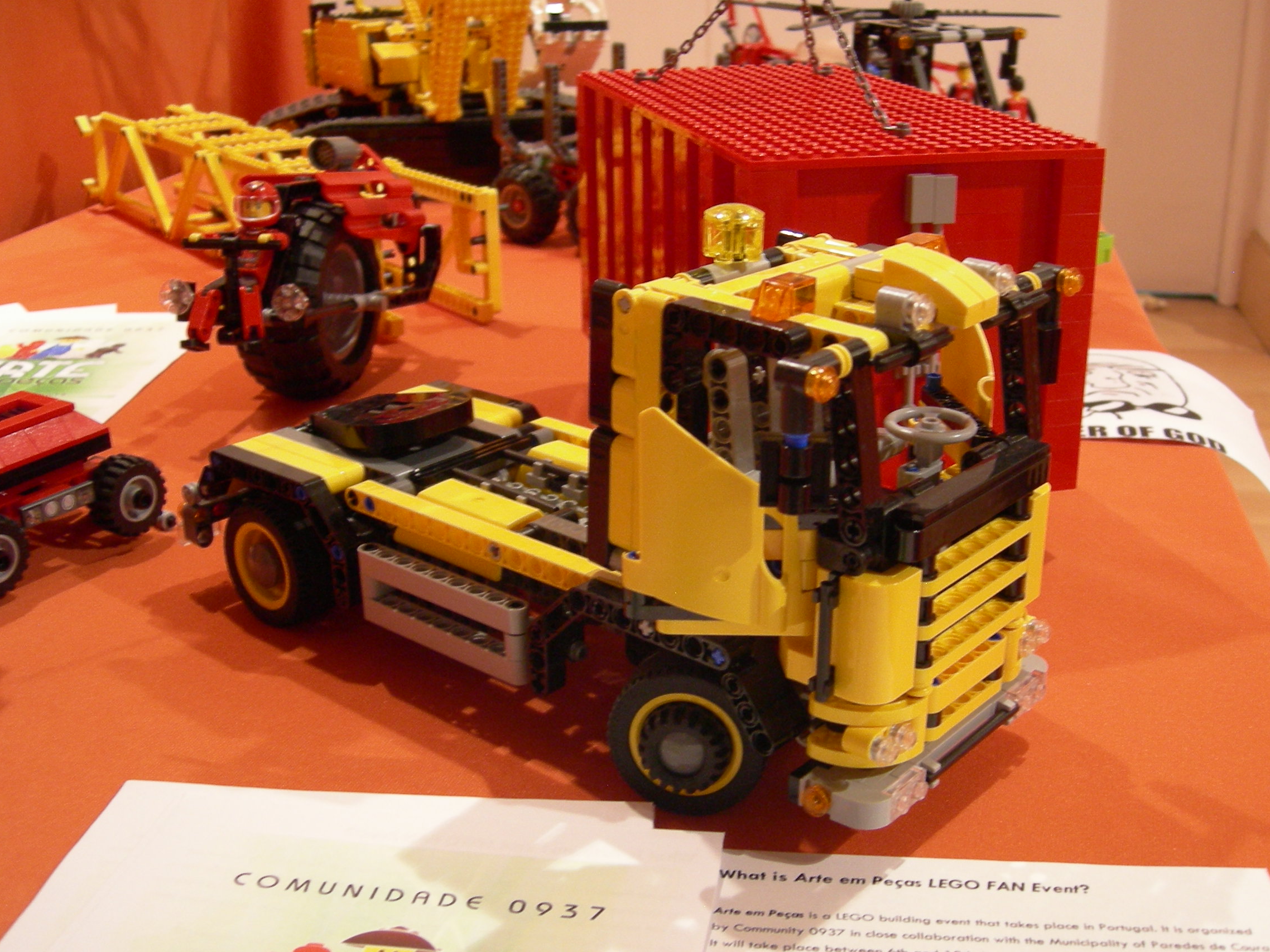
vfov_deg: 35.1
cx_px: 699
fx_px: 1504
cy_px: 477
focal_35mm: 41
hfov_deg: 45.7
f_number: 2.7
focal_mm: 7.5
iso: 200
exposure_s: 1/3.7
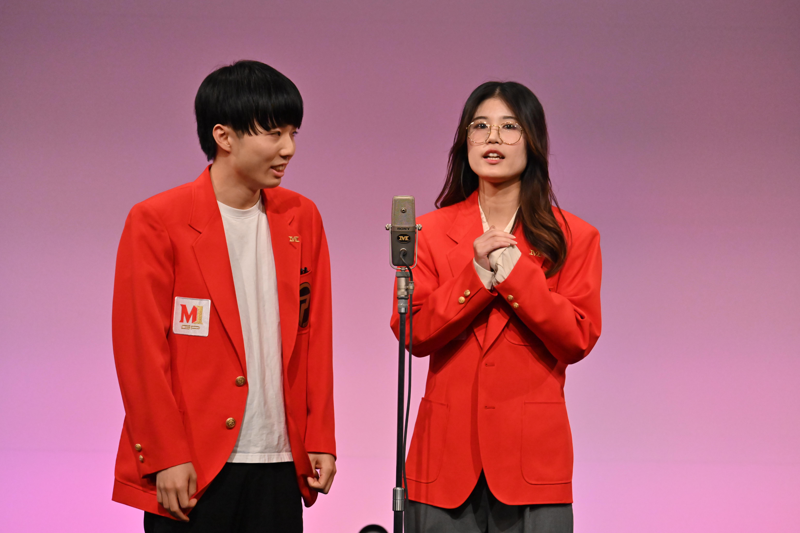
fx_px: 6666
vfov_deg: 4.6
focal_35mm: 300
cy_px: 266
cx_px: 400
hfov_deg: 6.9
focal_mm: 300
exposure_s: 1/400
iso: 5000
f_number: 7.1
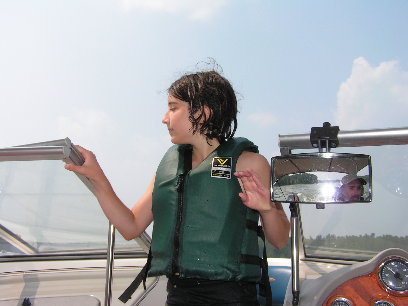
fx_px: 448
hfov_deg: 49.0
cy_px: 153
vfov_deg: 37.7
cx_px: 204
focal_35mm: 38
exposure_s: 1/800
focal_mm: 6.3
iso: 50
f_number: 4
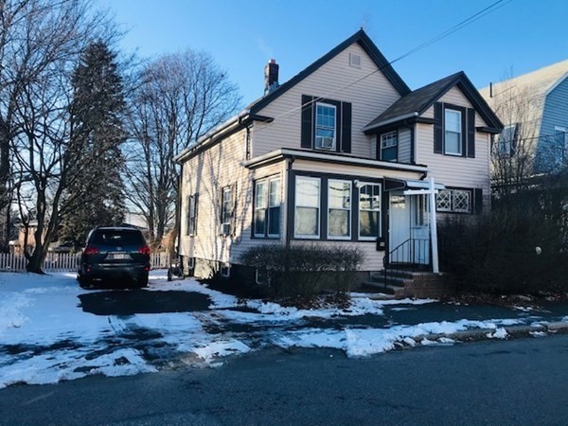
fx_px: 459
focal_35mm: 28
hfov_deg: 63.4
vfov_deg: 49.7
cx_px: 284
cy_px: 213
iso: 20
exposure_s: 1/847
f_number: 1.8
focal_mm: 3.99
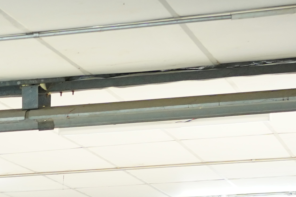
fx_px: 1554
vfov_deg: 6.8
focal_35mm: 189
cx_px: -259
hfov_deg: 10.2
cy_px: 501
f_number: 3.5
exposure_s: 1/125
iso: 2000
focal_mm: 35
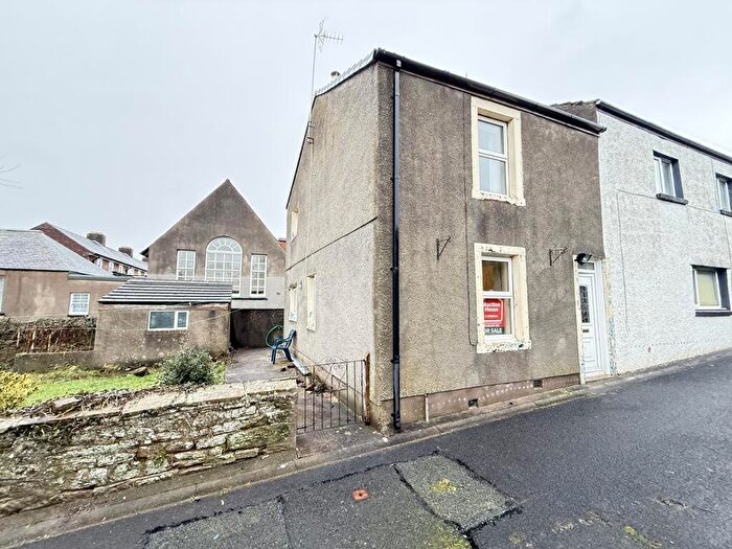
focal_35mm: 14
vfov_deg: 85.7
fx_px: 296
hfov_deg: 102.1
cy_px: 274
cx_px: 366
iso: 500
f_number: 2.2
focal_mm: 2.22
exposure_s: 1/60
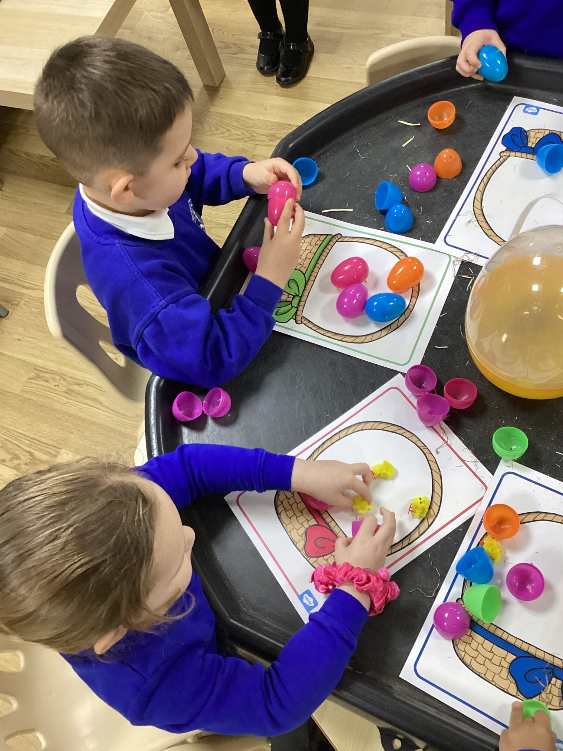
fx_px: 694
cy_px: 381
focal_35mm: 32
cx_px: 279
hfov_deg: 44.2
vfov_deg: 56.8
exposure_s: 1/50
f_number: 2.4
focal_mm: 3.3
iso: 250
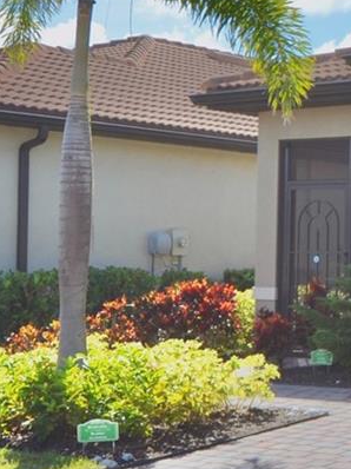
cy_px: 180
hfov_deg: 15.5
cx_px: 636
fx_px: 1096
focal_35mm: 81
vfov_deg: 24.1
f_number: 9
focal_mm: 14
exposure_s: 1/320
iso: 100
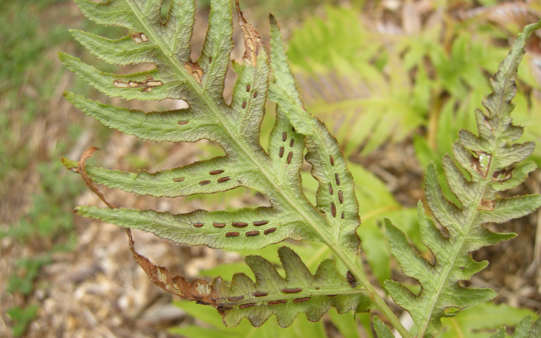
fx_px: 560
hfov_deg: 51.5
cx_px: 268
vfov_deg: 33.5
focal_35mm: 38
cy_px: 190
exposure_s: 1/57
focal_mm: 7.5
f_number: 3.4
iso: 64
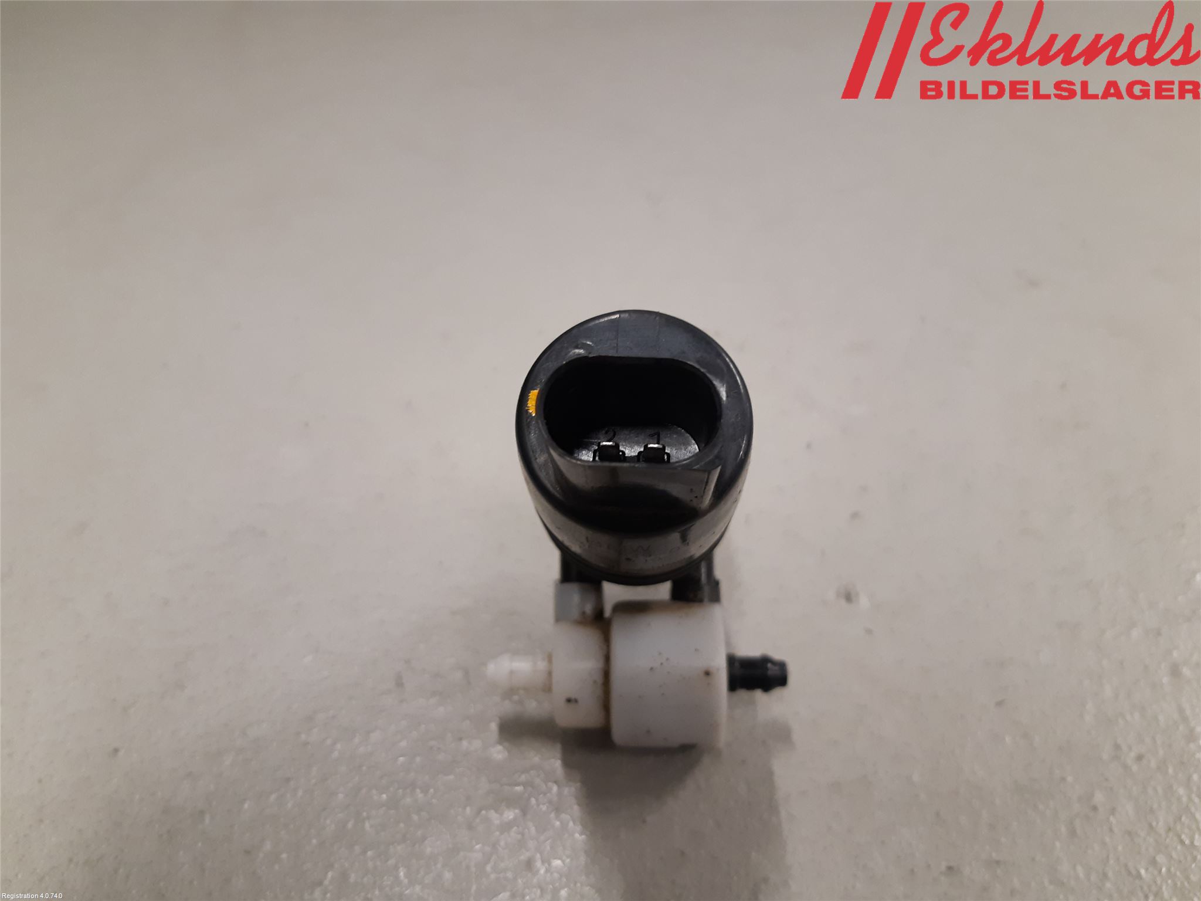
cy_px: 450
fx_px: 902
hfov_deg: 67.3
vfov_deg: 53.1
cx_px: 600
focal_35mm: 26
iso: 160
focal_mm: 3.93
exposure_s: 1/50
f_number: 1.7
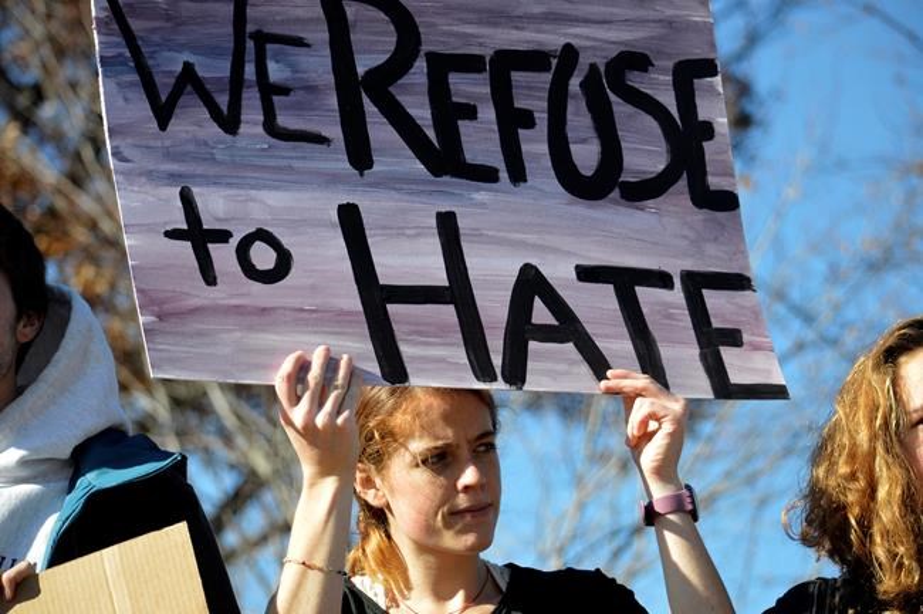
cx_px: 462
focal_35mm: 128
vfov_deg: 10.7
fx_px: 3266
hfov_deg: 16.1
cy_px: 307
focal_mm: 85
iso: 400
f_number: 4.5
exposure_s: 1/1250
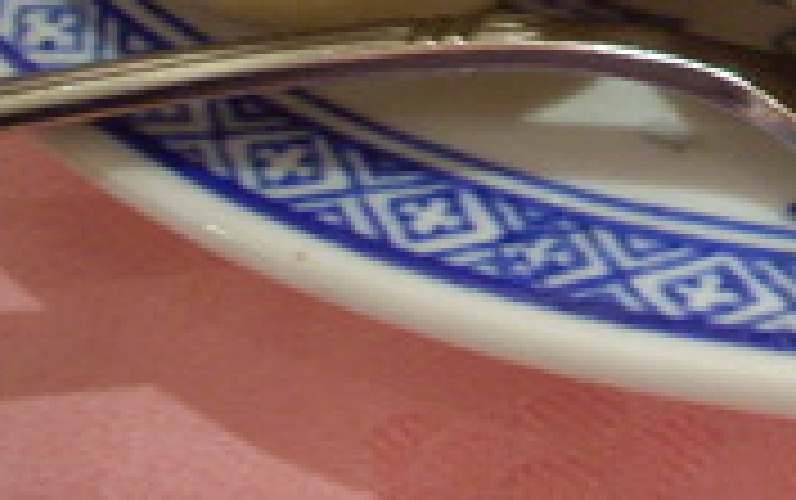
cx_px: 1106
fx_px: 2497
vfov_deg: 10.8
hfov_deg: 16.8
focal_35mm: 115
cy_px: -369
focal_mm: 6.2
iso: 200
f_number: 2.8
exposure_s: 1/4.8
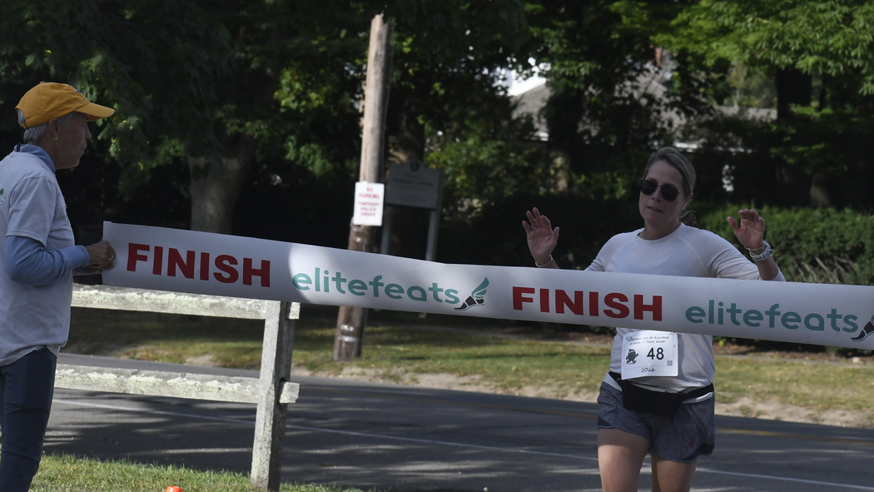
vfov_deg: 6.0
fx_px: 4682
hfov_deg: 10.7
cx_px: 551
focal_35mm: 202
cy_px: 281
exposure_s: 1/1000
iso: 500
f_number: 8
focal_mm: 90
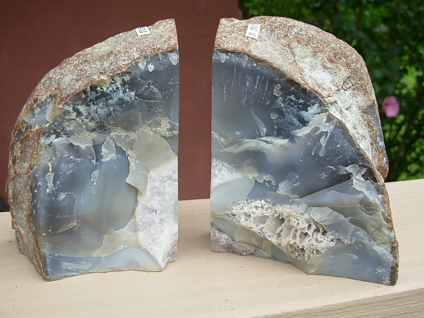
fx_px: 465
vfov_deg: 37.7
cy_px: 159
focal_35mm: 38
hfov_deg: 49.0
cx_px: 212
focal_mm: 6.3
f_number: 2.9
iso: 50
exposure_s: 1/406
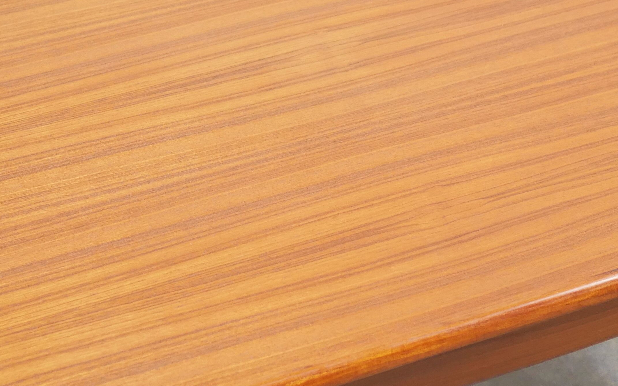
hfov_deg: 22.8
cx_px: 247
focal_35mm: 91
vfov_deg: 14.3
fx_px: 1533
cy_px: 94
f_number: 1.7
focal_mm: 20
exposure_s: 1/60
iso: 1000
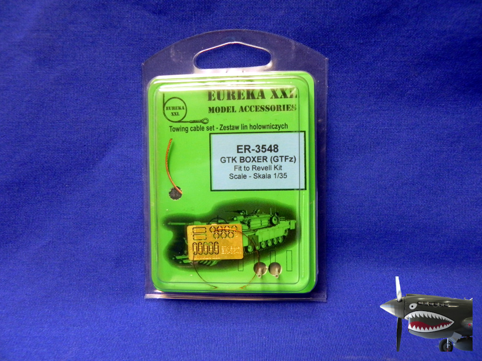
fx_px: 404
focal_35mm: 29
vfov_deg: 48.2
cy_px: 180
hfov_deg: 61.7
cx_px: 241
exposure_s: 1/44.6
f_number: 2.8
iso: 400
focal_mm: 5.2
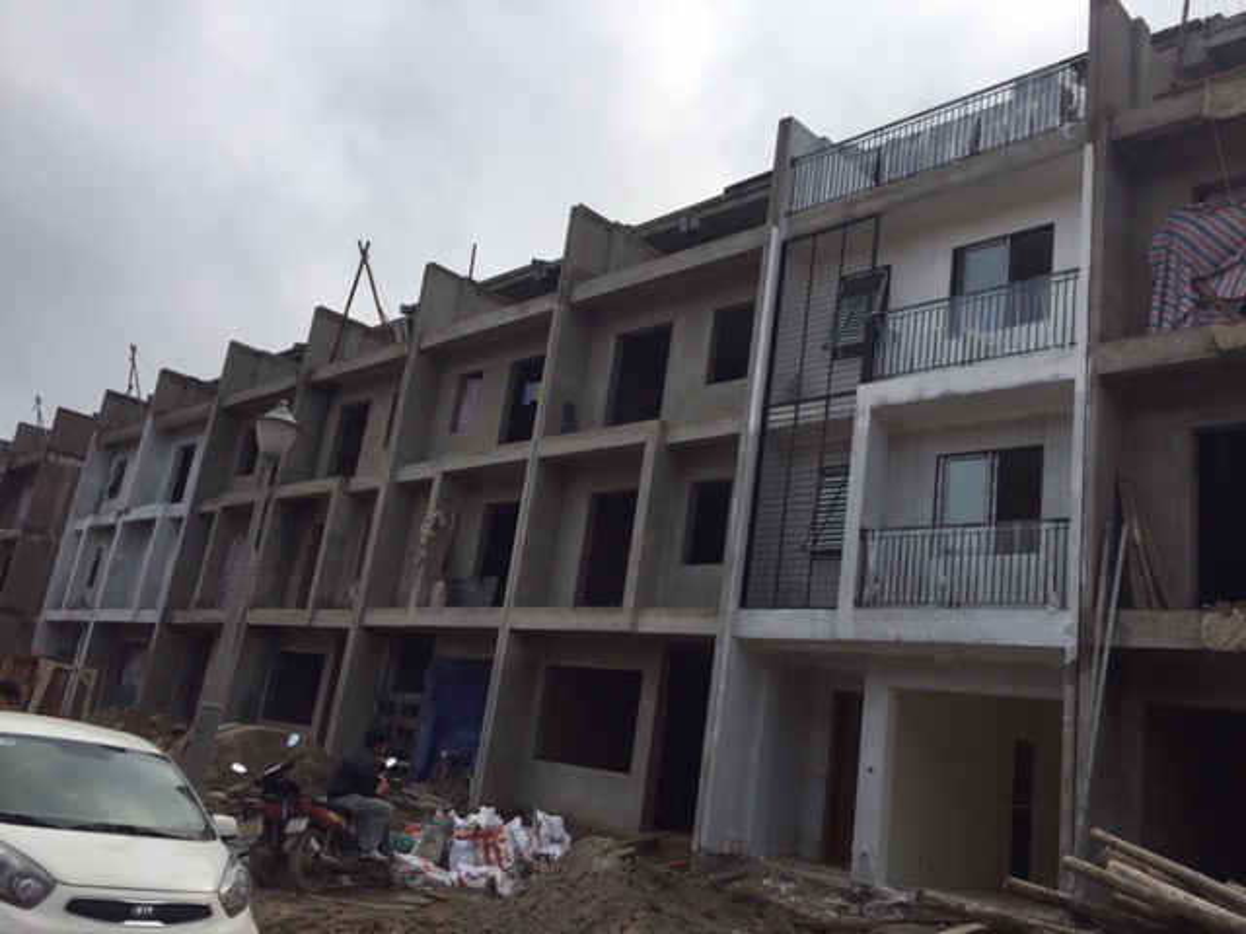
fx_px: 1044
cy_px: 467
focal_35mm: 29
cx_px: 623
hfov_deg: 61.7
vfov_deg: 48.2
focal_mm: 4.15
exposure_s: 1/3597
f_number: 2.2
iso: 32
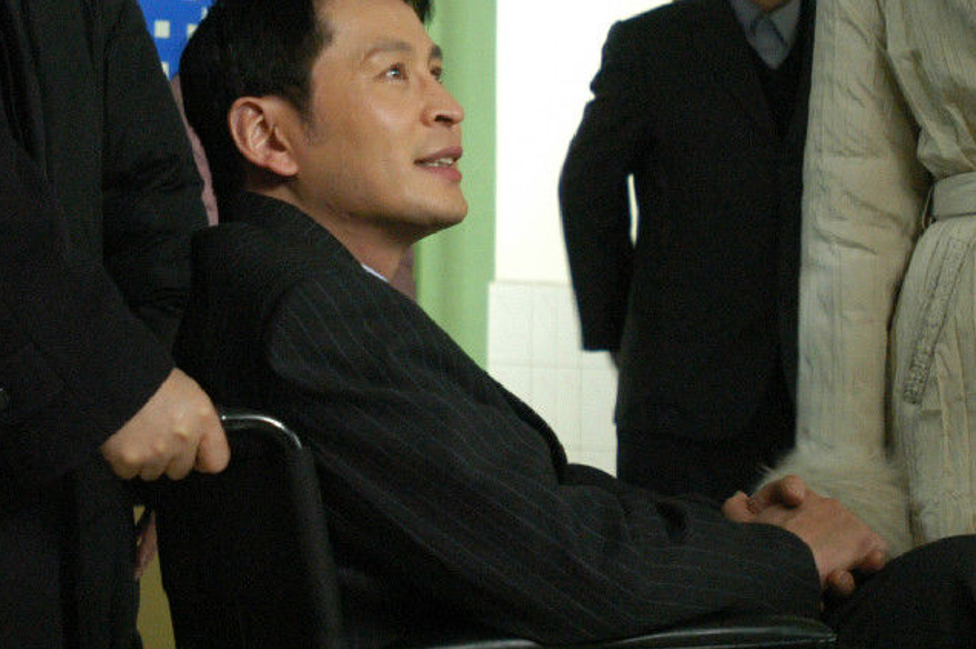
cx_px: 203
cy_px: 115
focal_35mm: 132
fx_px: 3582
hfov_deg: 15.4
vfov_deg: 10.3
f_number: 3.5
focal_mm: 35
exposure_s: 1/80
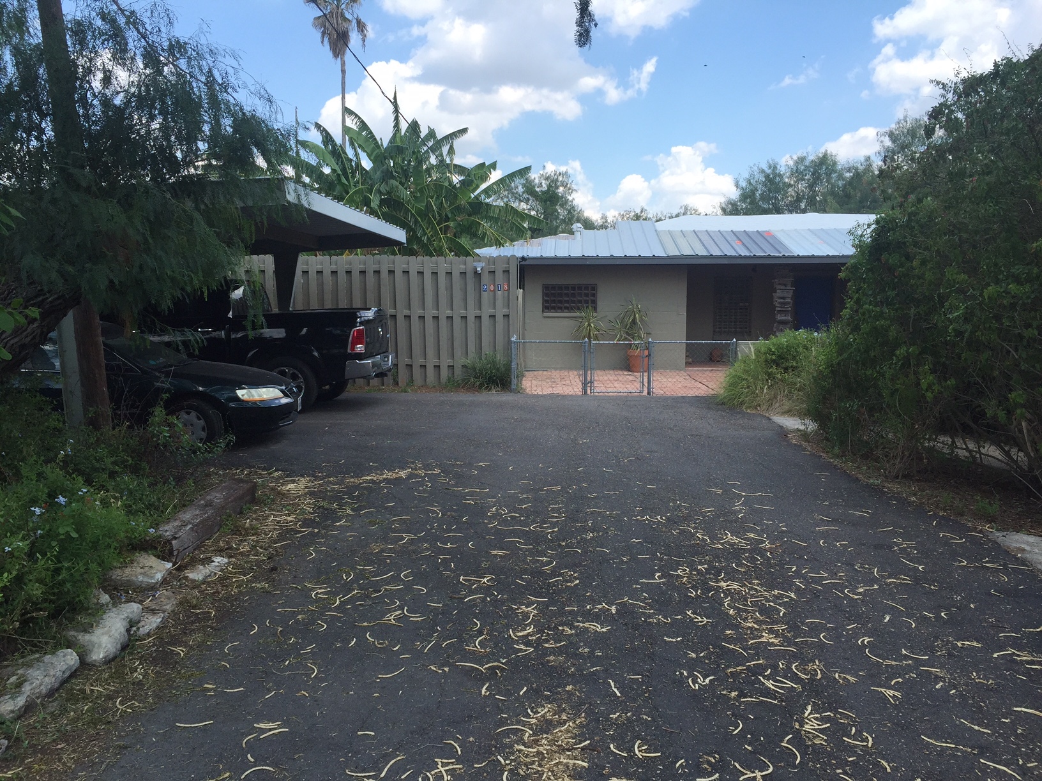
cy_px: 390
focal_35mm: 29
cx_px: 521
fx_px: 873
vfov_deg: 48.2
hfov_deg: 61.7
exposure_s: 1/1130
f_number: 2.2
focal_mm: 4.15
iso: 32
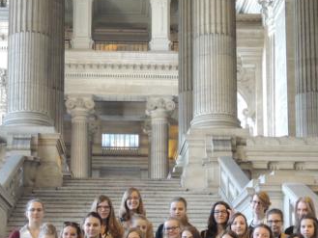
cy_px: 229
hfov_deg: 23.0
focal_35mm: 85
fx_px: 781
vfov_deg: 17.0
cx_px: 132
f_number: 3.2
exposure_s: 1/50
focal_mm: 6.3
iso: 360
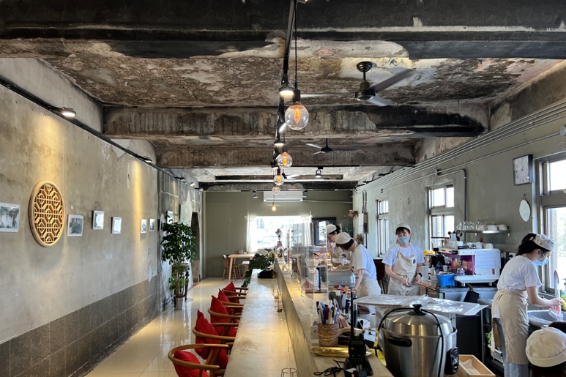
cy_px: 216
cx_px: 285
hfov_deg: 65.5
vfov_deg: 46.2
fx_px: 440
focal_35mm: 28
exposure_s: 1/120
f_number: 1.5
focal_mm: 5.7
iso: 125
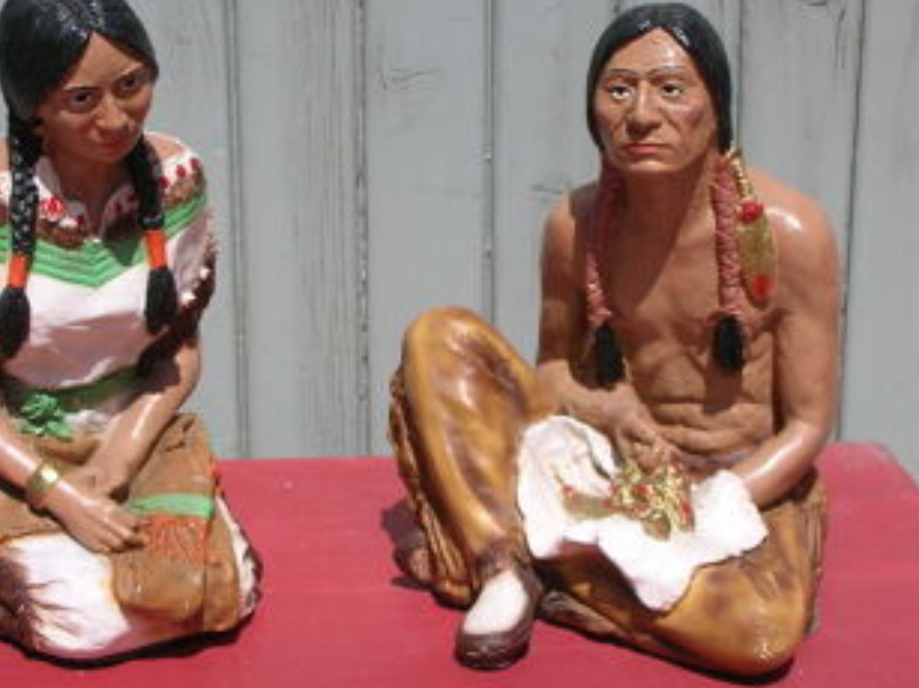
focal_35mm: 83
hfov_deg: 23.5
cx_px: 371
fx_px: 2203
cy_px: 392
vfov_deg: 17.8
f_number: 10.5
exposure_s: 1/122
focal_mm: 8.8
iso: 50
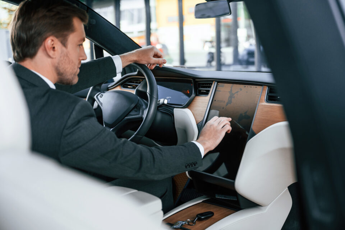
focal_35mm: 45
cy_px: 115
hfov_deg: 43.6
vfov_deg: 29.9
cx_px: 172
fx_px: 431
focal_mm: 45
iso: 400
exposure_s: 1/500
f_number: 2.8
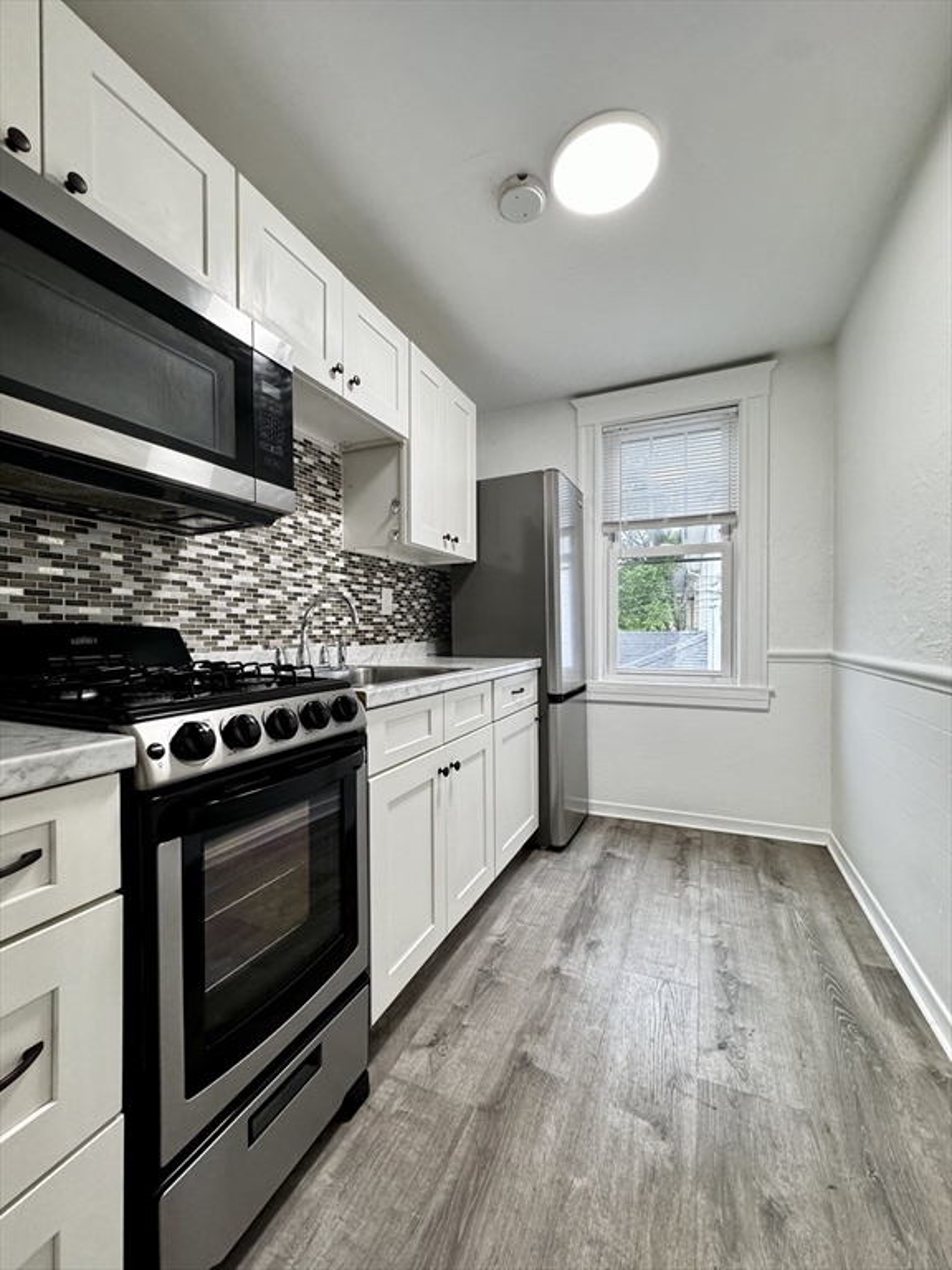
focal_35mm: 14
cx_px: 476
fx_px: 513
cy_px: 635
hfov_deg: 85.7
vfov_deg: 102.1
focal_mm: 2.22
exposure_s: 1/120
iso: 320
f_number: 2.2
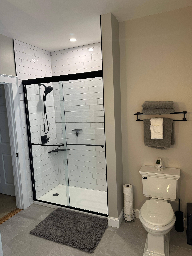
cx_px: 96
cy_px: 128
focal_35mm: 24
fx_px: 177
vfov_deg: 71.6
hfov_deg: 56.8
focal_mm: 6.86
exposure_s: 1/60
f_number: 1.78
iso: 125
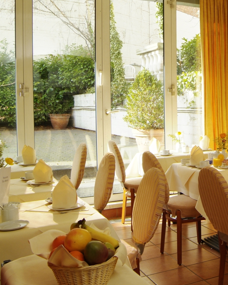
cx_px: 258
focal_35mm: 49
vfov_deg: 37.9
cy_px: 113
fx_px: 413
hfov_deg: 27.8
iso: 400
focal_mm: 18
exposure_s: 1/20
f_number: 11
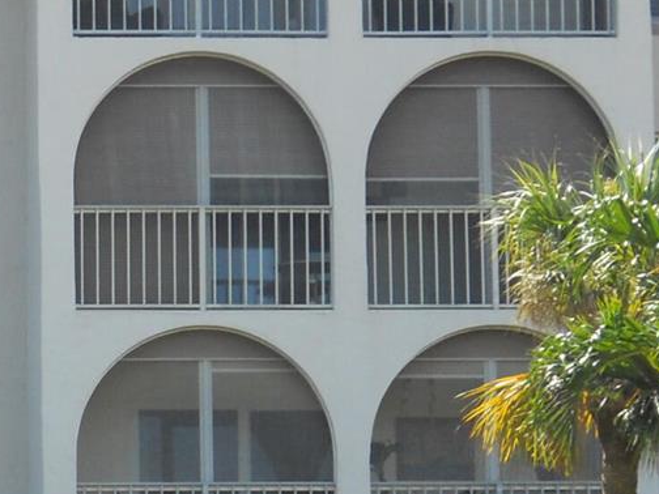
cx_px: -160
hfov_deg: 10.4
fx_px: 3560
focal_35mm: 187
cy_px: 639
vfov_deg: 7.8
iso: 80
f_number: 3.4
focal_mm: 8.3
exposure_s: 1/400
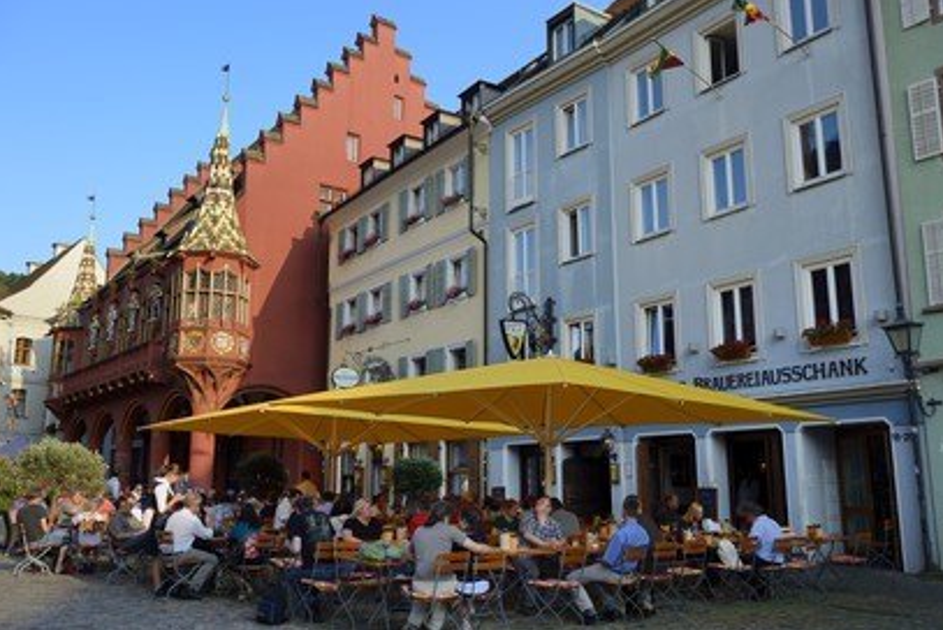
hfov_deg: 57.2
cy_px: 315
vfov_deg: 40.0
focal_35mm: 33
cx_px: 480
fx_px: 865
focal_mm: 32
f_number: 4.5
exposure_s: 1/640
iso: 200
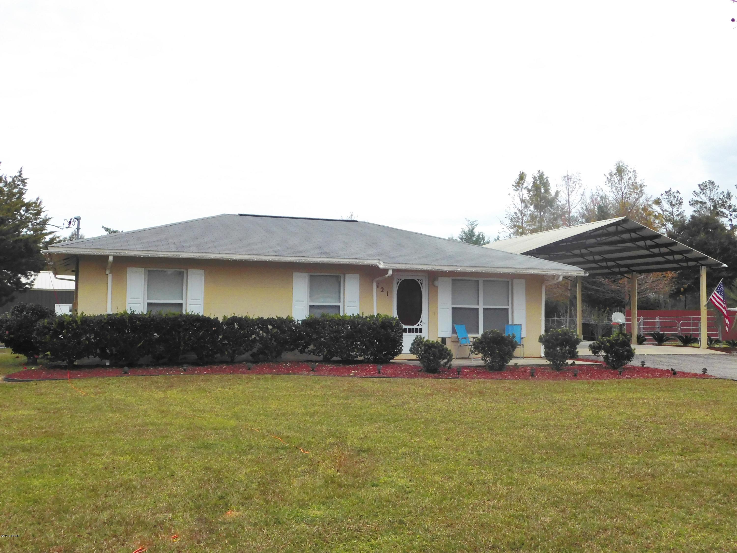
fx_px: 766
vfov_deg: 39.7
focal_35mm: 36
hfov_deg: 51.4
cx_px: 368
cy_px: 276
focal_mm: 6.3
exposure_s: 1/800
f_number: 3.5
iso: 125
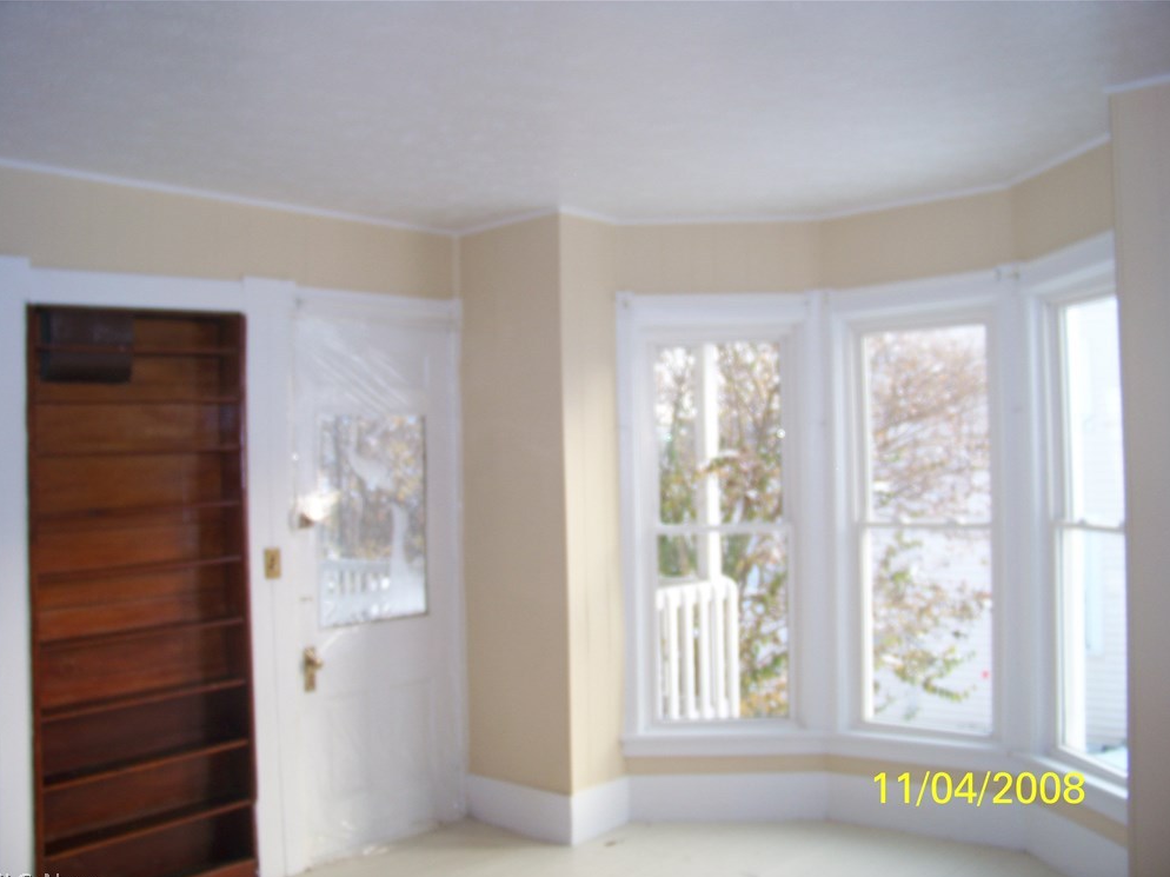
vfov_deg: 41.8
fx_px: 1149
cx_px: 578
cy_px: 451
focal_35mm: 34
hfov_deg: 54.0
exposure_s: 1/30
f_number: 2.8
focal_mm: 5.85
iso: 64
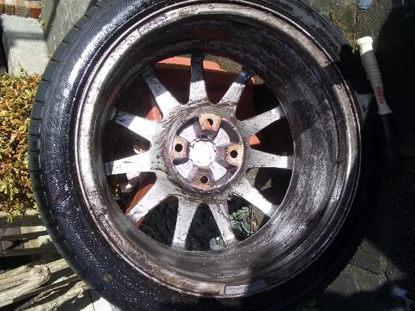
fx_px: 420
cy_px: 156
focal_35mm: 35
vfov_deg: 40.7
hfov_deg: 52.6
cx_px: 208
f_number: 4.3
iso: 50
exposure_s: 1/250
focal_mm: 5.8
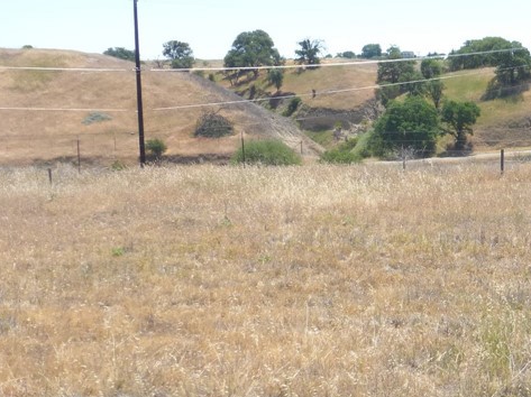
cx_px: 530
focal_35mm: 52
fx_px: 797
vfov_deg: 28.0
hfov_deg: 33.7
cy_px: 188
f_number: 4
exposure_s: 1/500
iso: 100
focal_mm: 4.3
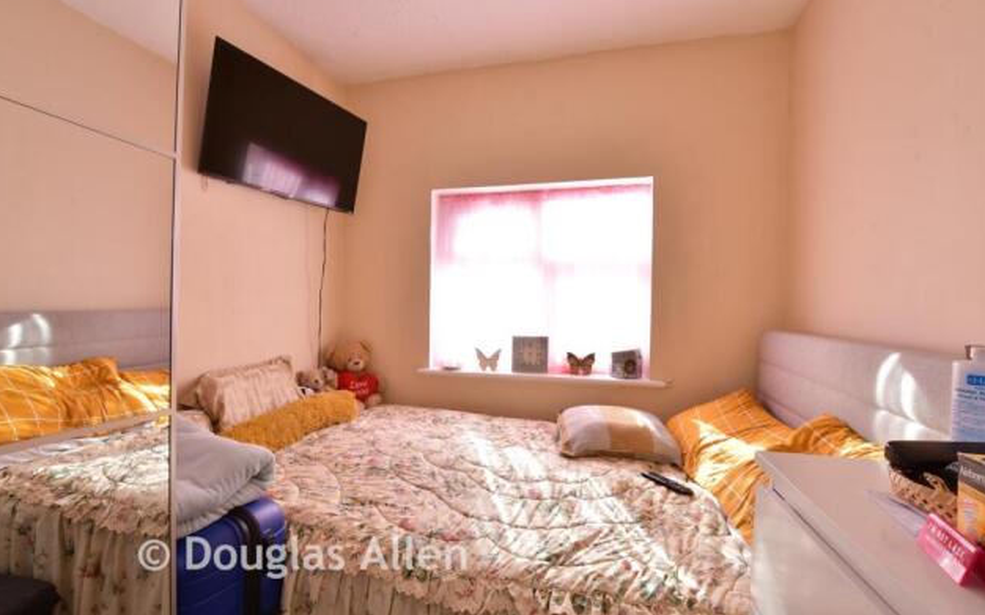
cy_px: 319
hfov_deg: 97.8
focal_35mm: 16
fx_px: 429
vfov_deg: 71.2
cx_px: 473
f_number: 8
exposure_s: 1/25
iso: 160
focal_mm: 10
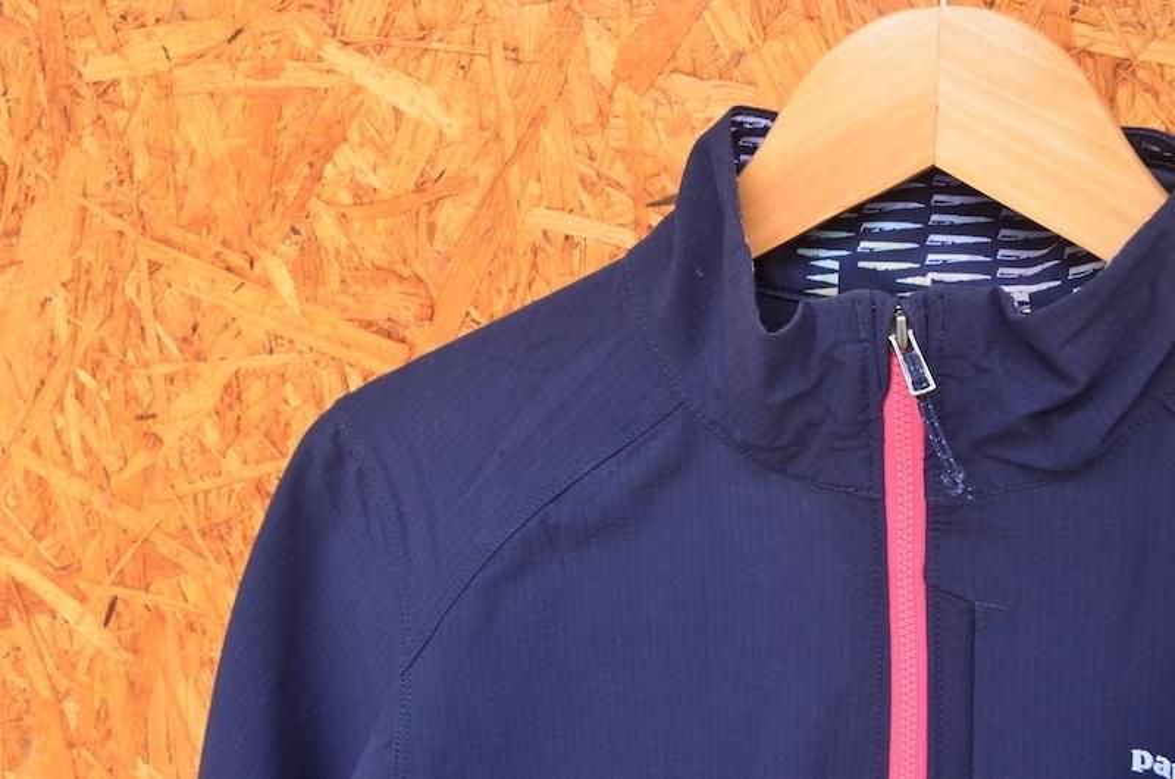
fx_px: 1270
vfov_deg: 34.1
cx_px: 588
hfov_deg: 49.6
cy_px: 390
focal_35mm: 39
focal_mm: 26
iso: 800
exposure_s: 1/200
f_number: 8
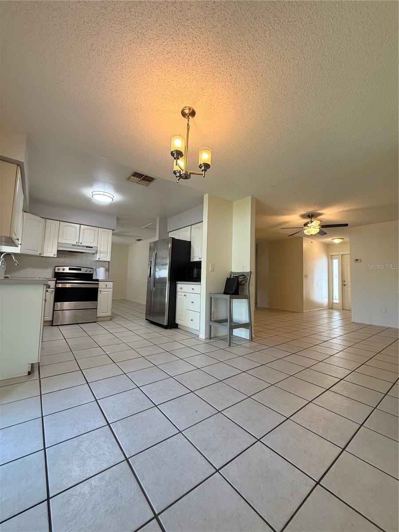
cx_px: 200
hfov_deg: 85.7
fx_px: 215
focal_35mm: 14
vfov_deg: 102.1
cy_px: 266
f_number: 2.2
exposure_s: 1/120
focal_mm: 2.22
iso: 400
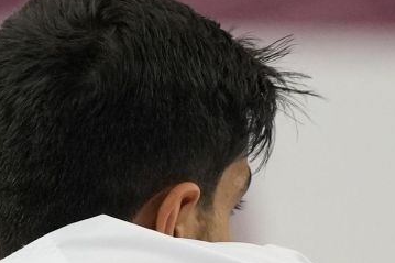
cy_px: 425
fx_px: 16516
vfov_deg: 0.9
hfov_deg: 1.4
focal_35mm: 1506
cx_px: -195
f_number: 2.8
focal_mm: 200
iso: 2500
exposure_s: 1/1000
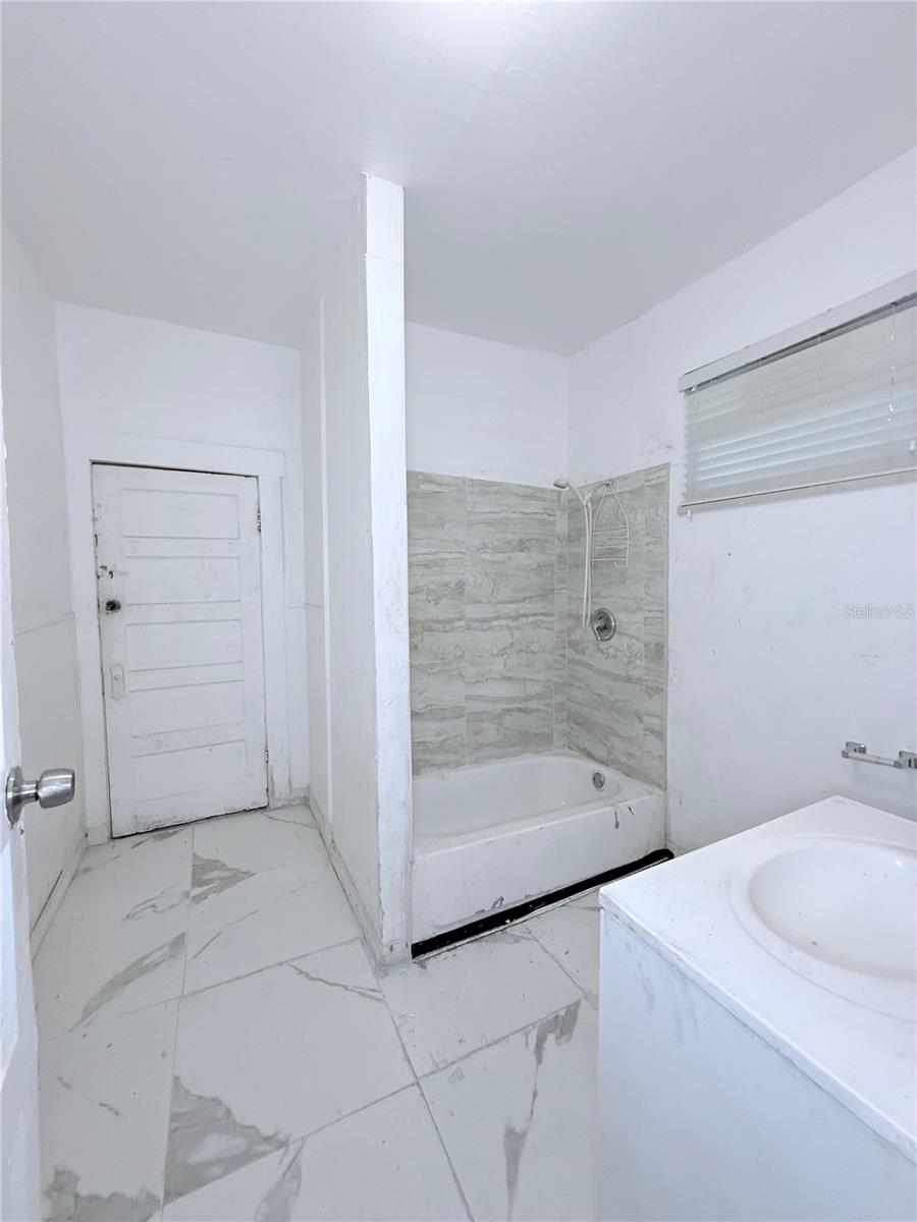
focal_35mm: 14
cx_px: 458
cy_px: 611
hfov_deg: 85.7
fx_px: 494
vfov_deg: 102.1
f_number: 2.2
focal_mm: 2.22
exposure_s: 1/87
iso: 320
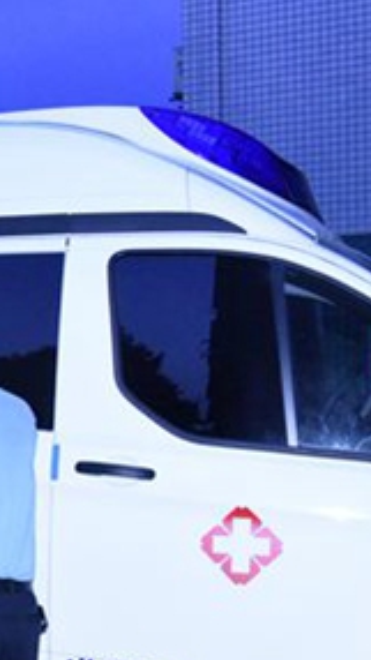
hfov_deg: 15.0
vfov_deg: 28.0
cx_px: -177
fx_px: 1311
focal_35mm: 75
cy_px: 453
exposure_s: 1/60
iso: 12800
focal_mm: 32
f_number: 10
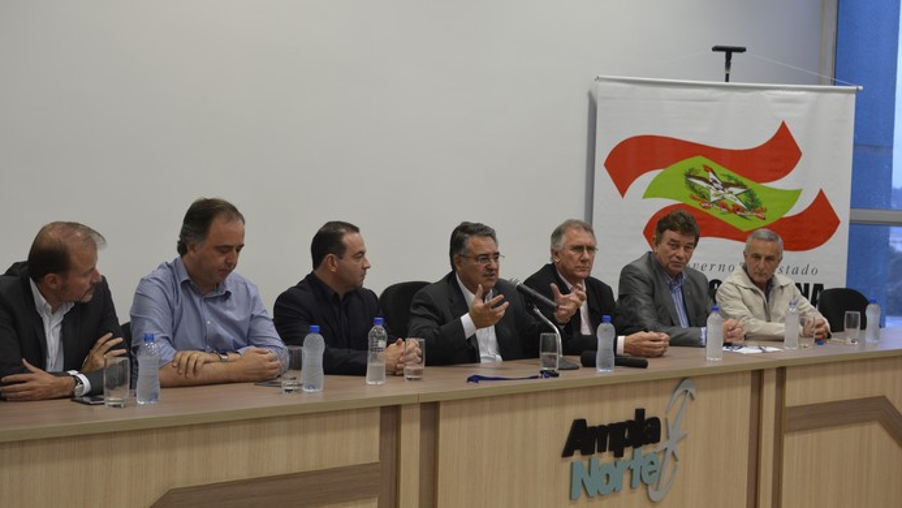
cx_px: 450
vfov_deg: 21.6
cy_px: 244
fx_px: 1328
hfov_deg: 37.5
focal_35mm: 56
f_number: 4.5
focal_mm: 35
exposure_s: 1/80
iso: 800
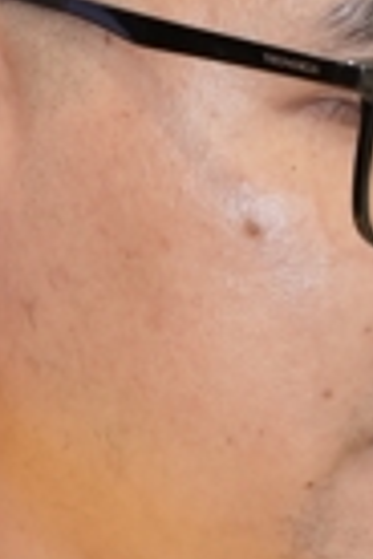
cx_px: 170
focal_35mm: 1060
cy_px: 820
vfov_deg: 1.9
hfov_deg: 1.3
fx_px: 16473
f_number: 2.8
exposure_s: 1/200
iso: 1600
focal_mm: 150
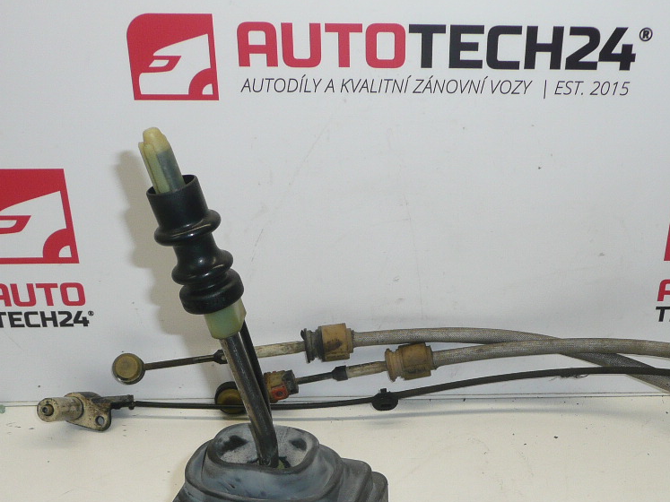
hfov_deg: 39.4
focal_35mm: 48
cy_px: 371
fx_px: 929
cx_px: 416
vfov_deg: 29.8
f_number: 3.3
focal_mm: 4.6
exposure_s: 1/100
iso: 100
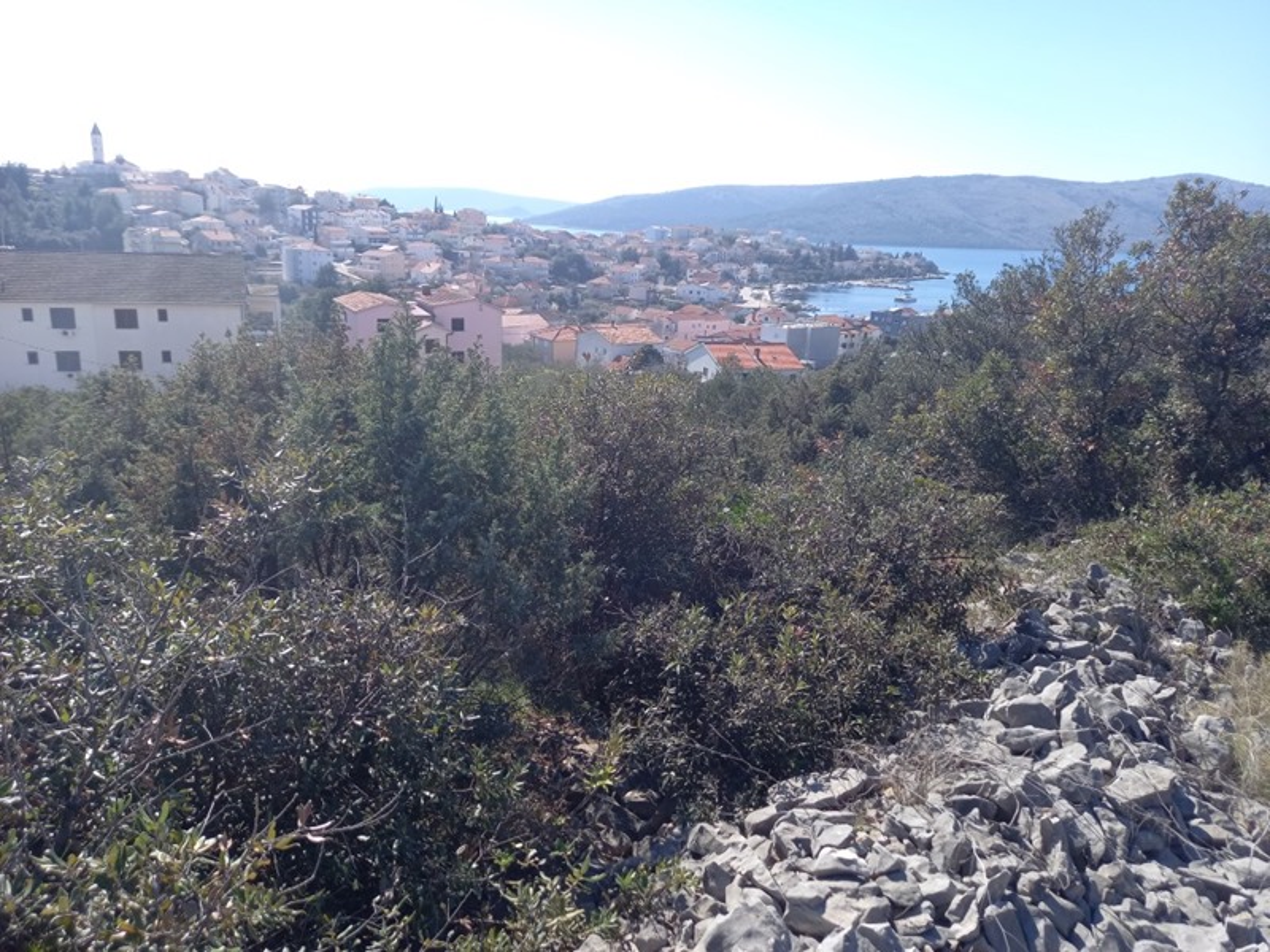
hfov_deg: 69.4
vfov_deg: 54.9
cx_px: 635
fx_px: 917
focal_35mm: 25
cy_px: 476
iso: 50
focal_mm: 4.6
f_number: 2
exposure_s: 1/609
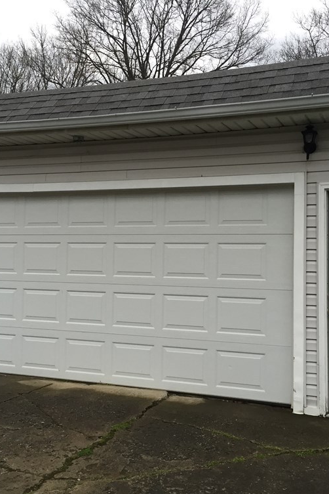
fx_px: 562
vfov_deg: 47.4
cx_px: 170
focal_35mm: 41
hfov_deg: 32.6
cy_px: 249
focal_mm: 4.15
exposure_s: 1/40
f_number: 2.2
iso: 32
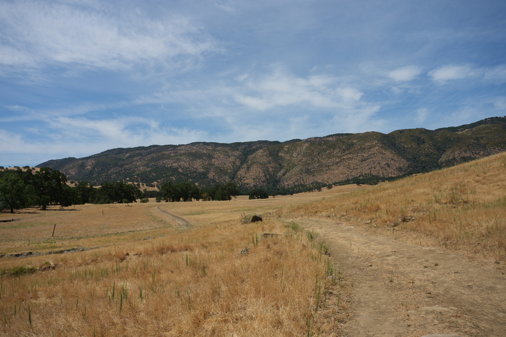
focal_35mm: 28
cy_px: 168
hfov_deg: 65.5
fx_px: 394
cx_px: 253
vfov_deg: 46.4
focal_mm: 28
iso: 100
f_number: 14
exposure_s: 1/160
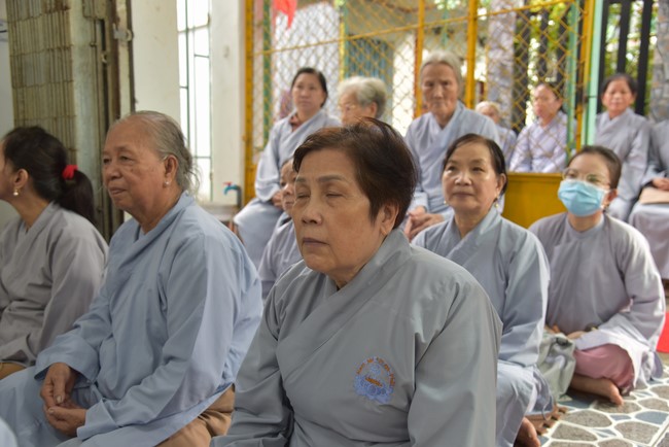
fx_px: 651
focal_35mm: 35
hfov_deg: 54.4
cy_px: 224
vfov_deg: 37.9
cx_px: 334
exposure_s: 1/80
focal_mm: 35
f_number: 4.5
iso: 400
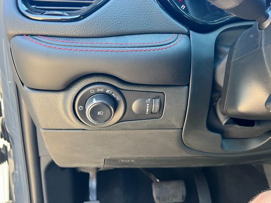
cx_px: 136
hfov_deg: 67.3
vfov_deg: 53.1
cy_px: 102
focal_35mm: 26
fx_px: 204
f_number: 1.5
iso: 125
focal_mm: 5.7
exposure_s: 1/121
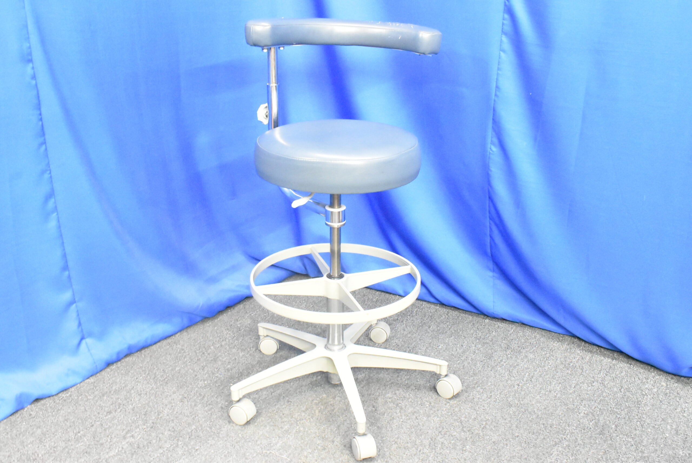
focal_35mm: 38
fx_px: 721
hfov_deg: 51.3
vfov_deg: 35.6
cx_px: 346
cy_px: 232
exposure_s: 1/40
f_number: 8
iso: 16000
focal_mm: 25
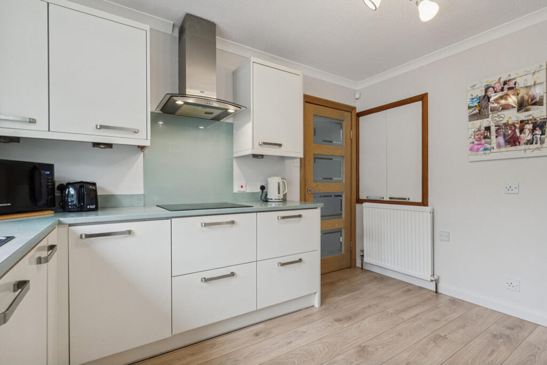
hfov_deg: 95.0
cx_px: 274
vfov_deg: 72.1
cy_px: 182
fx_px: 251
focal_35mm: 16
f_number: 7.1
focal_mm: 11
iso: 500
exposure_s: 1/50
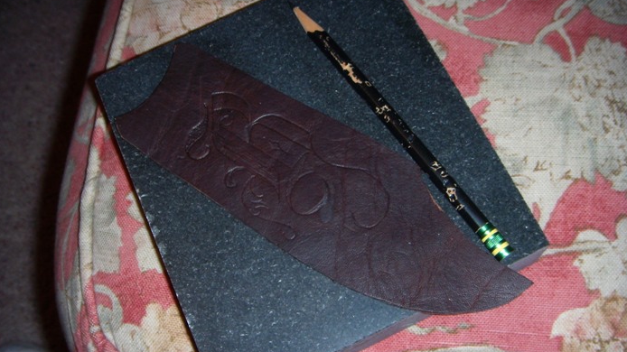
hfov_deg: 48.4
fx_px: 698
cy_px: 181
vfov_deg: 28.3
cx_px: 312
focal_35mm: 42
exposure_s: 1/60.2
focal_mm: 6.4
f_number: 3.5
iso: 64
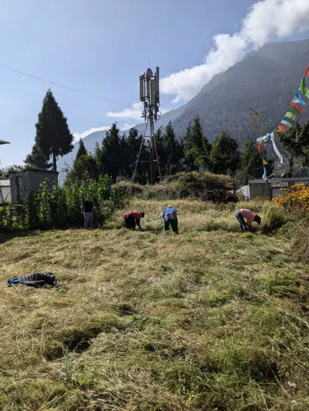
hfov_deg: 56.9
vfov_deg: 71.5
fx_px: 285
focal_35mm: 24
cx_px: 154
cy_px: 206
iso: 44
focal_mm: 6.81
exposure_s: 1/3534
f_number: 1.85
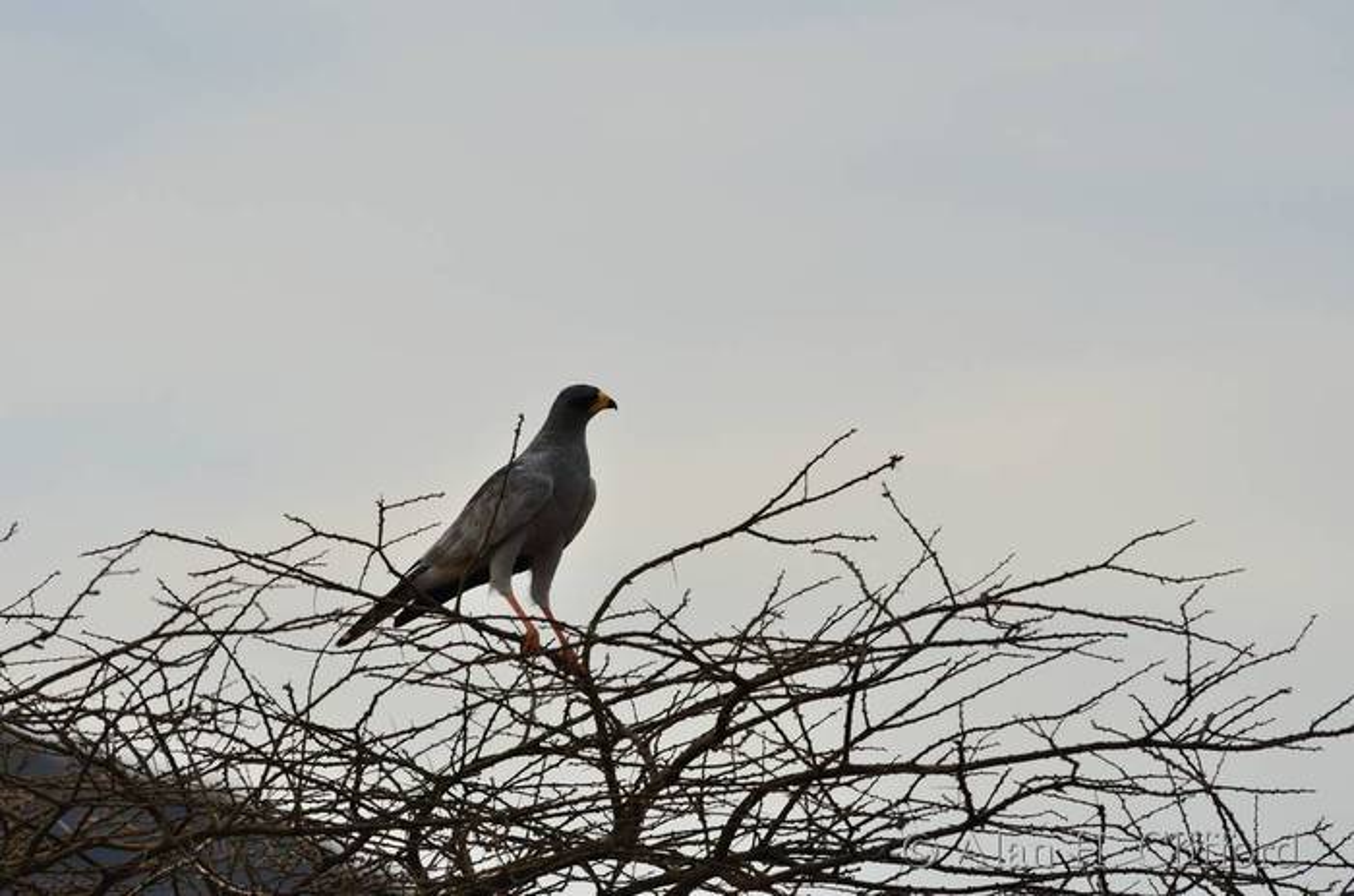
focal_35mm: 600
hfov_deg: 3.4
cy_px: 448
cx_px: 677
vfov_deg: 2.3
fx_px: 22510
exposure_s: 1/320
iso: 100
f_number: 9
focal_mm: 400
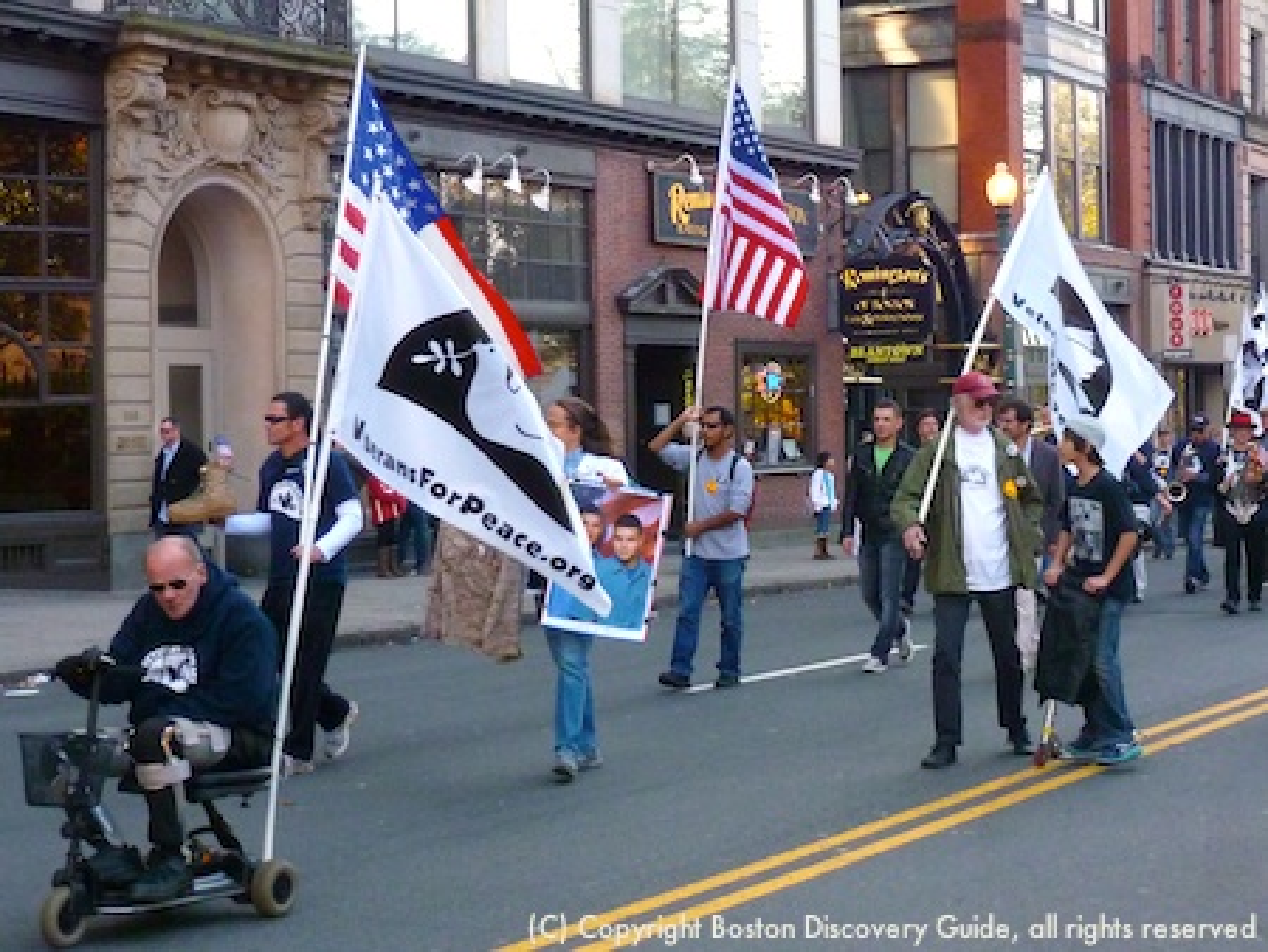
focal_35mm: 49
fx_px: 1796
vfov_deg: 29.7
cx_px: 634
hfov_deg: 38.9
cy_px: 476
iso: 400
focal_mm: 8.7
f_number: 4.1
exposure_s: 1/200
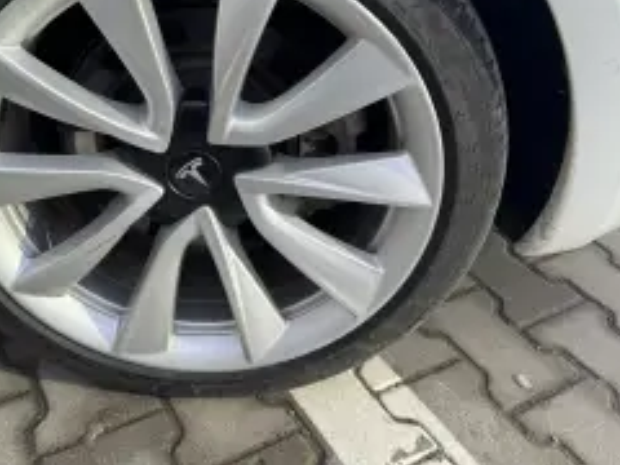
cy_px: 119
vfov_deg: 38.7
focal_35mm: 36
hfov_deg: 50.8
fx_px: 645
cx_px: 232
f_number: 1.78
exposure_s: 1/430
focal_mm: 6.76
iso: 80
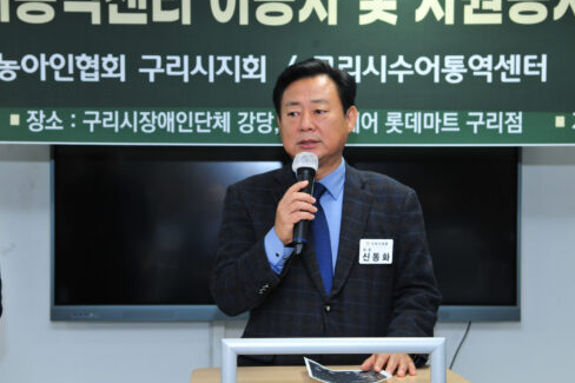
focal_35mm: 64
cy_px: 193
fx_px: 1022
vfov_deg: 21.2
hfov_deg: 31.4
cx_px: 288
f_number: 5.6
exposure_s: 1/125
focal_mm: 52
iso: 800
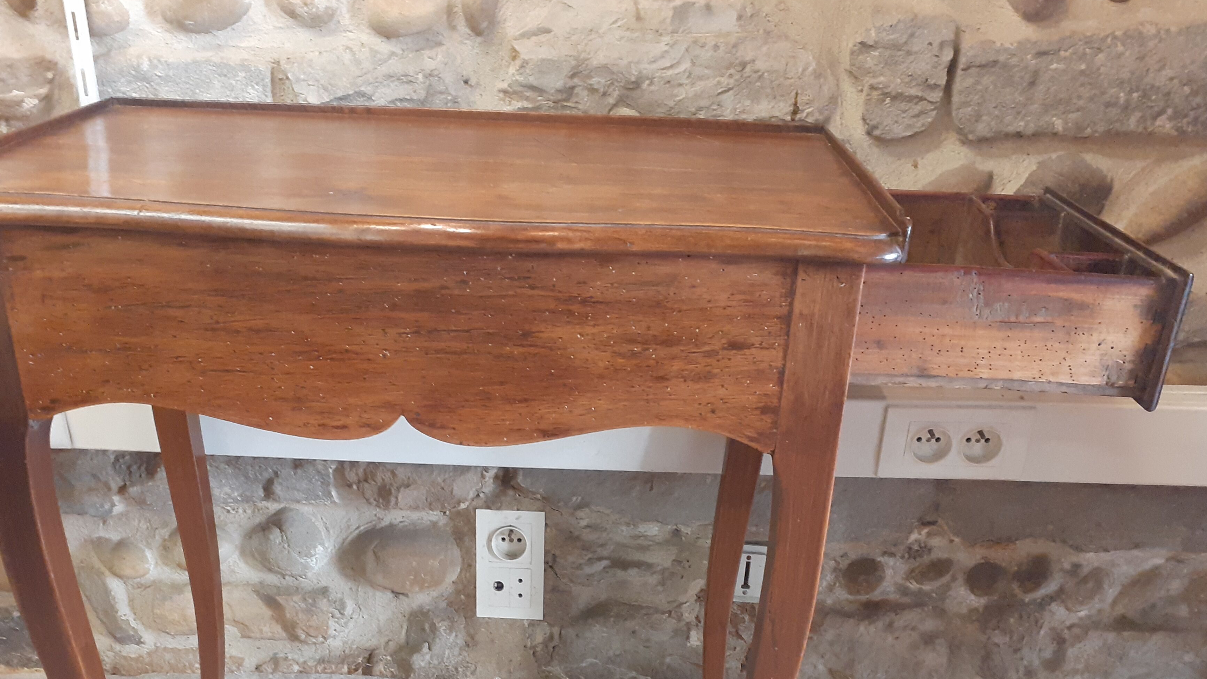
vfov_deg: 33.0
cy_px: 523
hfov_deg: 56.6
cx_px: 579
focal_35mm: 35
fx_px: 1120
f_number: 1.9
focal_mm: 3.6
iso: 200
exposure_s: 1/25
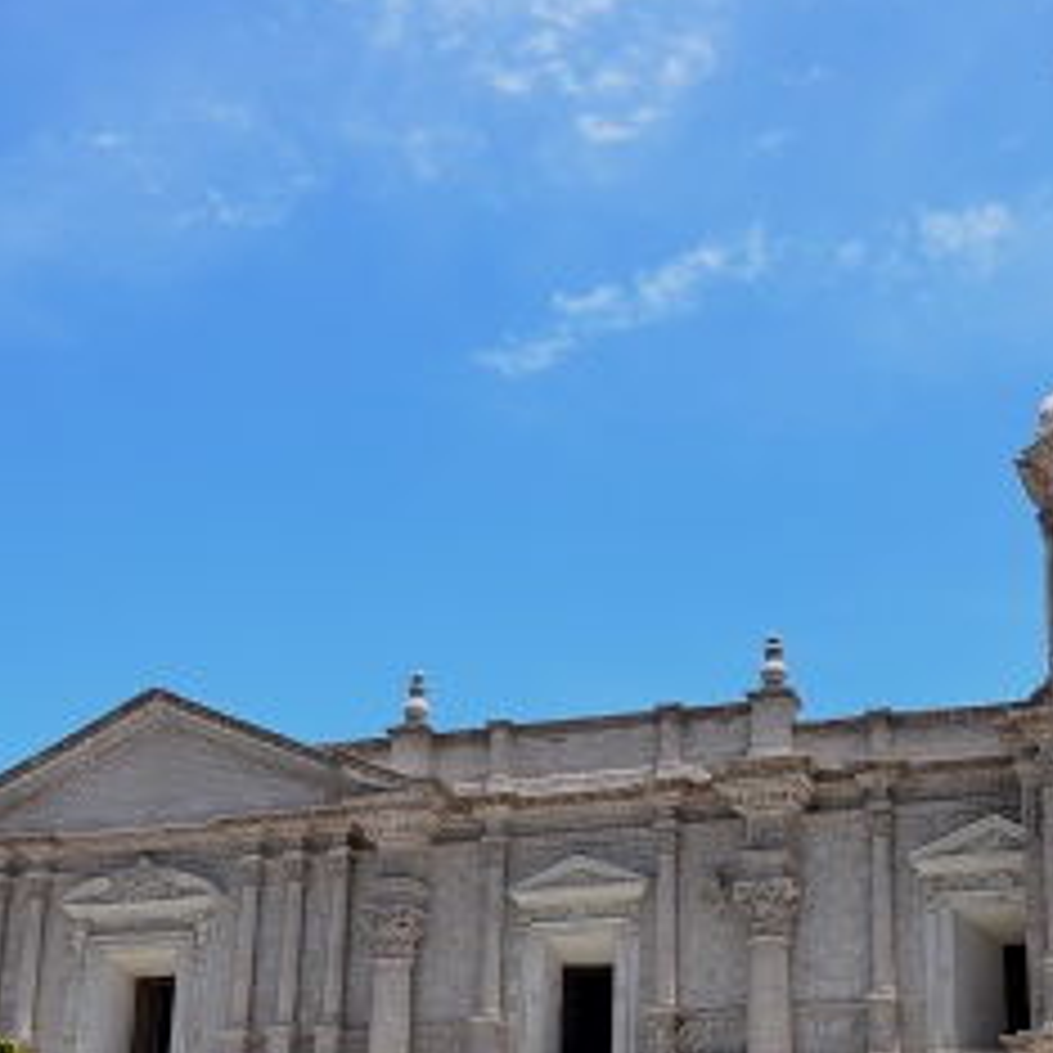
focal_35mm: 59
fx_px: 2036
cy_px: 644
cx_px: 567
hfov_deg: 29.0
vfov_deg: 28.9
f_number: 5
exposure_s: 1/500
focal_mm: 17
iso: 100
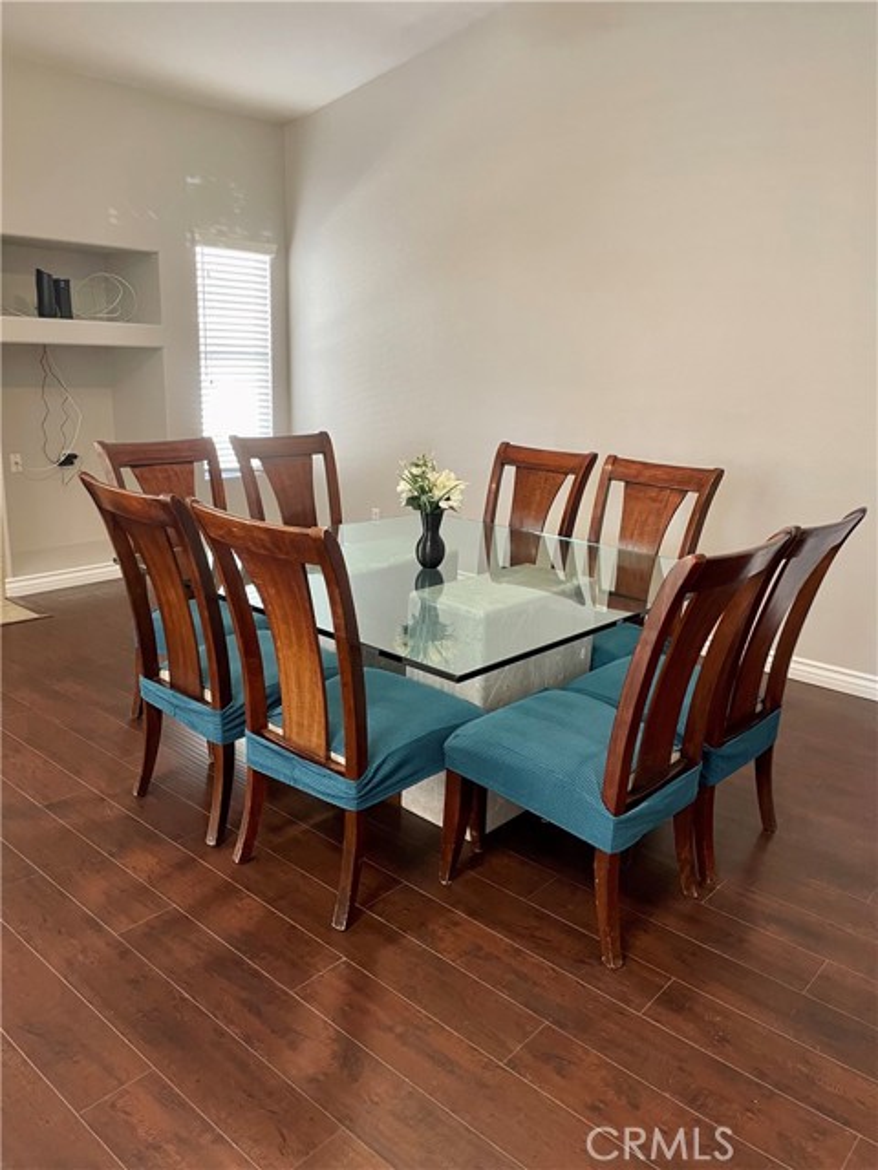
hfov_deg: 53.1
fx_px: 879
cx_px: 439
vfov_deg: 67.3
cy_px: 585
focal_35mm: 26
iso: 320
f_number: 1.6
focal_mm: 4.2
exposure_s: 1/60
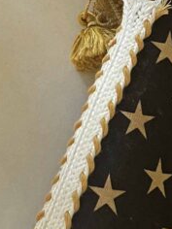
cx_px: 18
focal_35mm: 113
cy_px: 19
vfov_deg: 17.1
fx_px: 749
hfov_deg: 13.0
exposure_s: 1/60
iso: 250
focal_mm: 5.7
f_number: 1.5
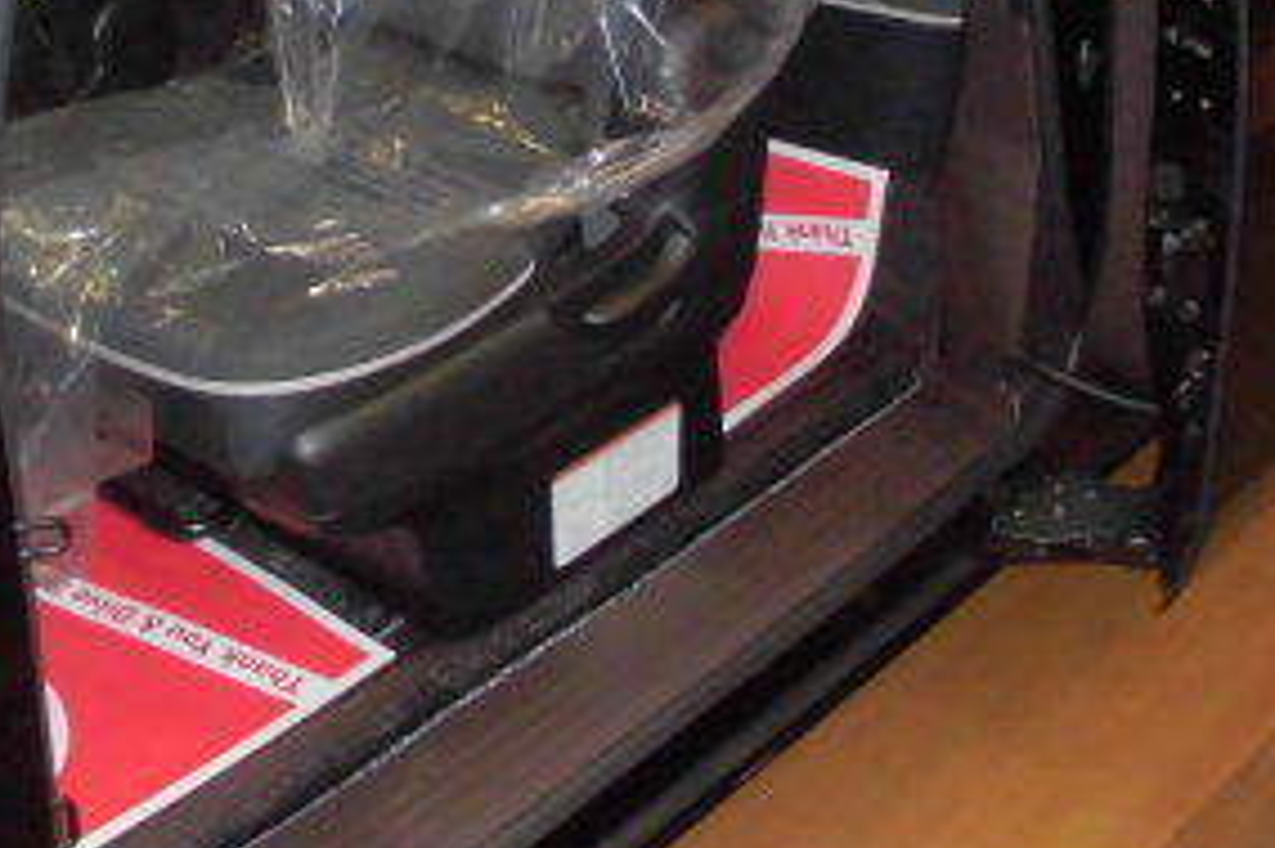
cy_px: -135
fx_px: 2159
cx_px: 413
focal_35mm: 61
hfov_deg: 32.6
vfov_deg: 20.9
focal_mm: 4.6
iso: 400
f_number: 3.5
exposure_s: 1/60
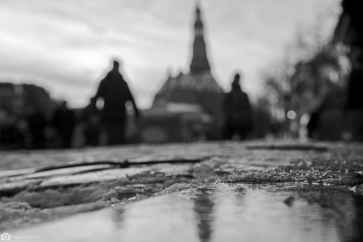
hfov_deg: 31.2
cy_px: 121
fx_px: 651
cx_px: 182
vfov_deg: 21.1
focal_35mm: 64
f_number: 5.6
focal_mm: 43
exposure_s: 1/160
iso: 100
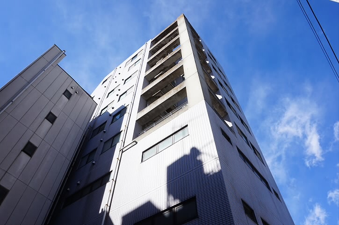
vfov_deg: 53.0
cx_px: 170
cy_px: 112
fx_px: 226
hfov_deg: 73.8
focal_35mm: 24
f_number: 13
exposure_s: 1/80
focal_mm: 16
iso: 100
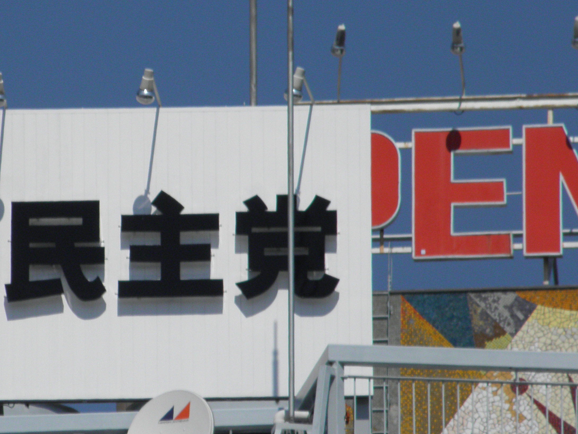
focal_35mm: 768
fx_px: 12825
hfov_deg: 2.6
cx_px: 119
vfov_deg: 1.9
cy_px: 264
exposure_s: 1/320
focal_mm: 75
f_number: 10.8
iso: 100
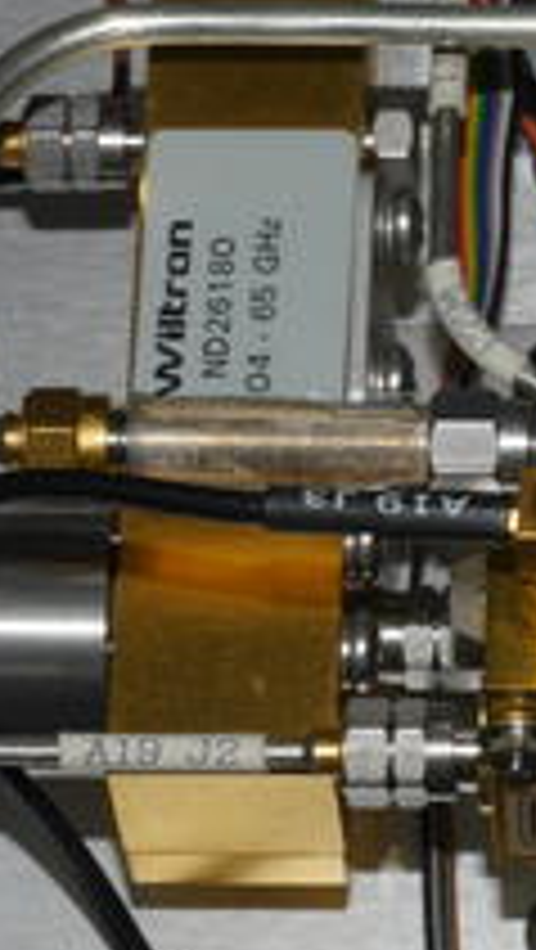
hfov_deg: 4.8
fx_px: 6355
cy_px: 581
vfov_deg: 8.6
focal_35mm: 252
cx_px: 631
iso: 400
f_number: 22
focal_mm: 61
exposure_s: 1/60
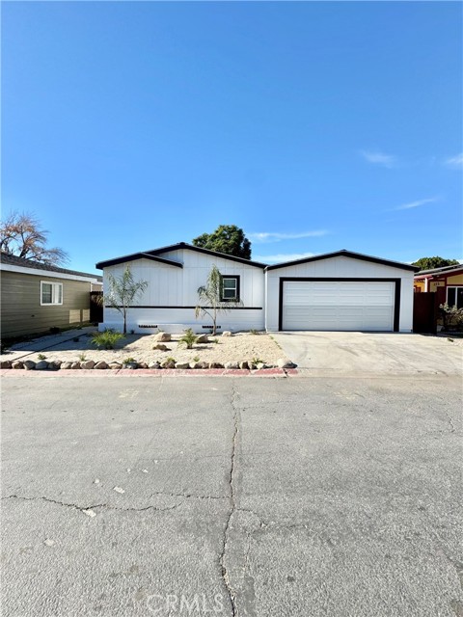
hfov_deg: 85.7
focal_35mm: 14
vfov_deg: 102.1
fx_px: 250
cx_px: 232
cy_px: 308
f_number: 2.2
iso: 50
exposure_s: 1/1709
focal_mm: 2.22
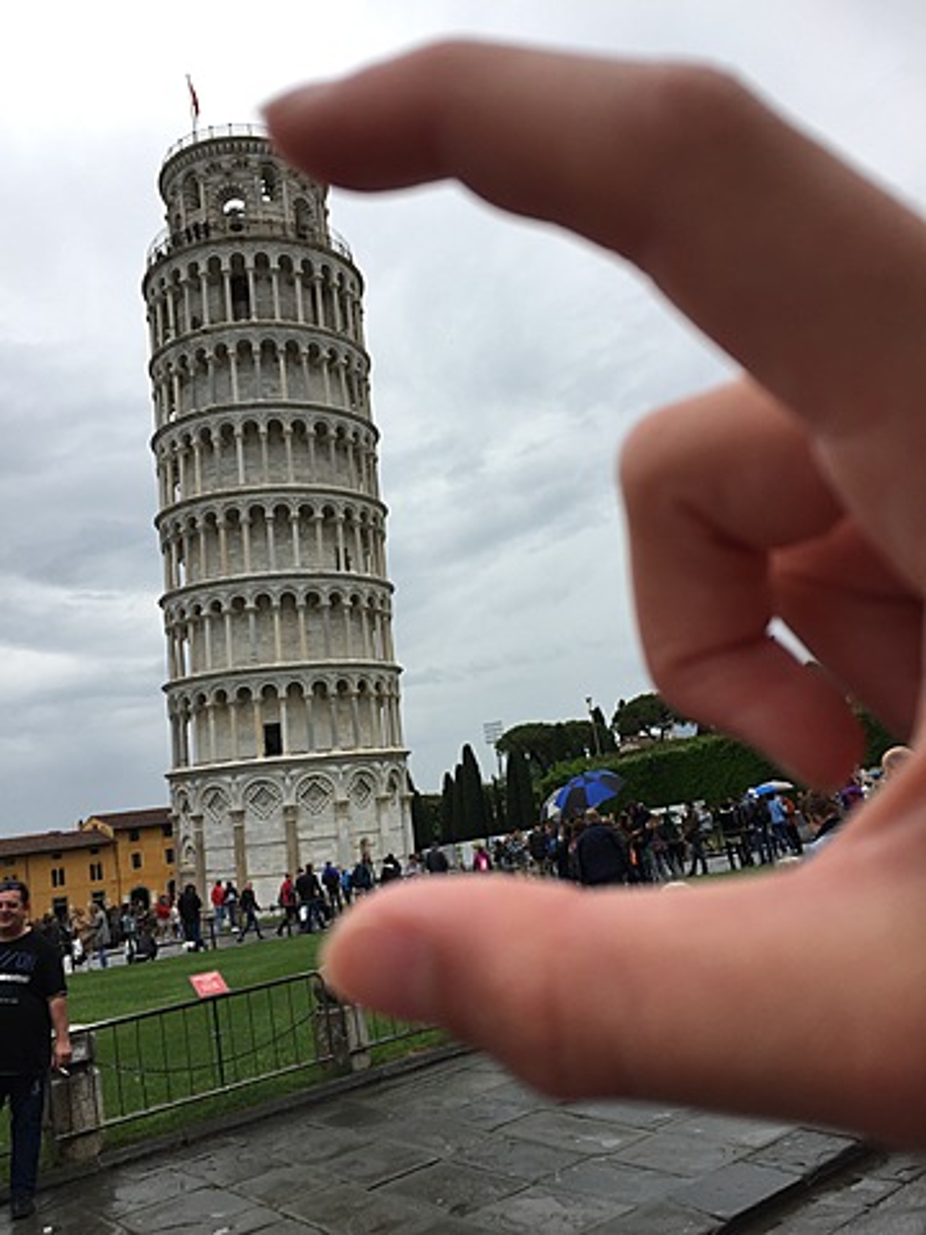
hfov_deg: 48.2
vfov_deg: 61.7
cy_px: 618
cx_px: 463
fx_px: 1034
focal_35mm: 29
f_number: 2.2
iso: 32
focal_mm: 4.15
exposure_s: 1/670
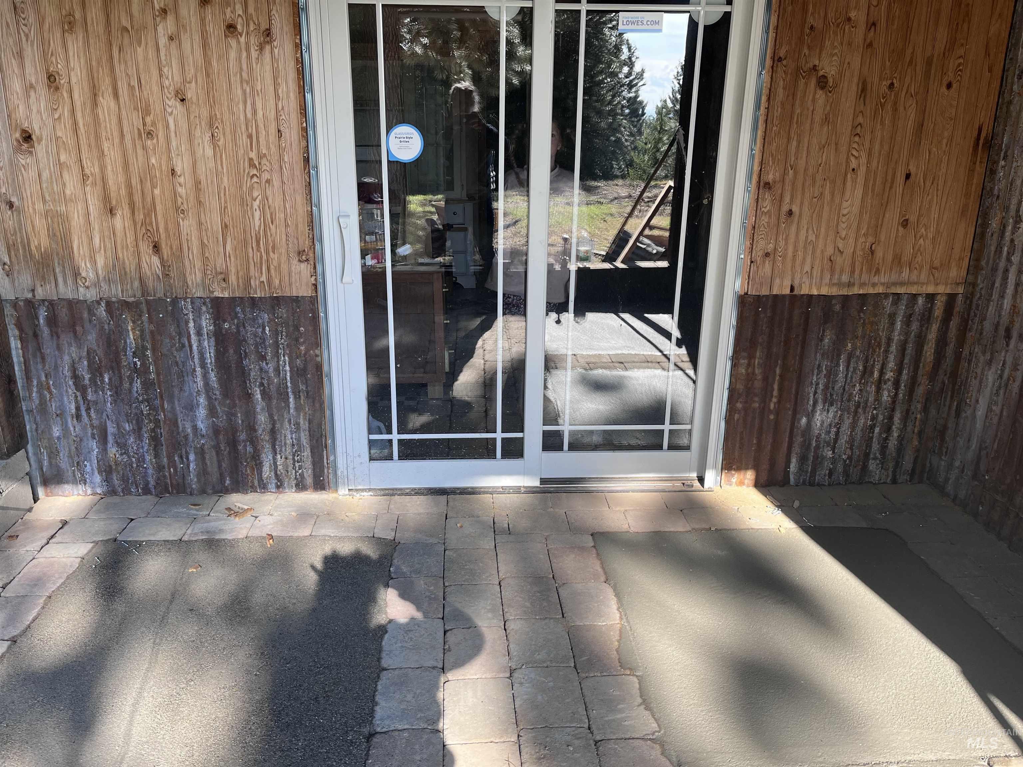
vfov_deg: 53.1
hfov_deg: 67.3
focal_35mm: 26
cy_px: 384
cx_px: 512
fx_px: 768
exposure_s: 1/357
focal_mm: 5.1
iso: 50
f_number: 1.6
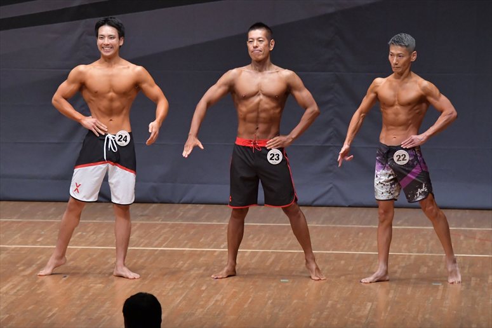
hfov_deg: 8.1
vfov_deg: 5.4
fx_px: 3483
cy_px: 164
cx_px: 246
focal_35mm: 255
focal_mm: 170
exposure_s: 1/400
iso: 6400
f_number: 5.6
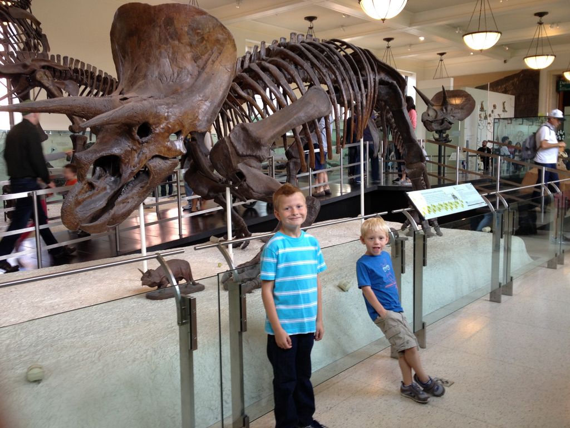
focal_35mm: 35
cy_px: 214
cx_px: 285
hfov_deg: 52.6
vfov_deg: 40.7
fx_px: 576
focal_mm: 4.28
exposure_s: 1/30
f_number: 2.4
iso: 50
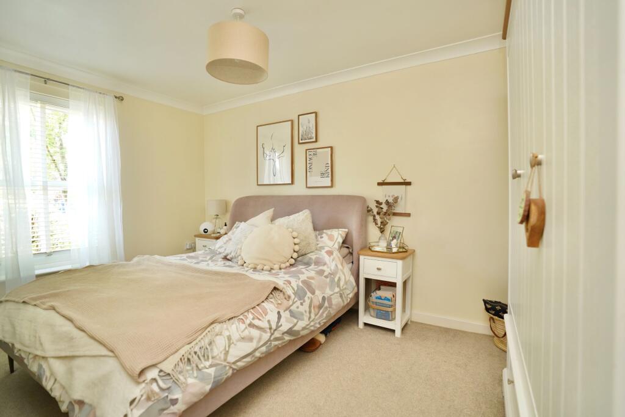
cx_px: 312
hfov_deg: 96.7
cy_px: 208
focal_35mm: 16
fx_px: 278
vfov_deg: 73.8
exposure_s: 1/160
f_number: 2.8
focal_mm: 16
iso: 1600
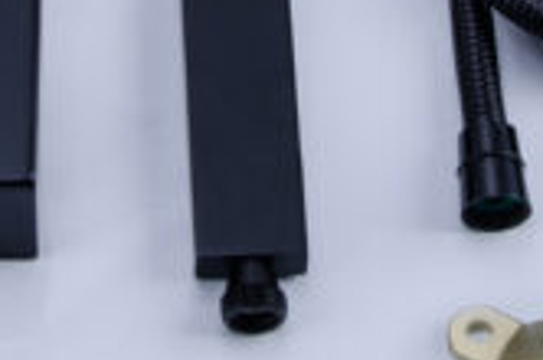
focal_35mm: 240
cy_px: -137
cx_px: 222
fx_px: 3613
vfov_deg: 5.7
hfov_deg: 8.6
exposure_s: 1/160
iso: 100
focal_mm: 26
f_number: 9
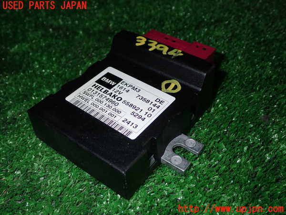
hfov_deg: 49.0
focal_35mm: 38
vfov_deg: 37.7
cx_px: 143
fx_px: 314
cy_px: 108
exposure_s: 1/40
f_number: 8
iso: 200
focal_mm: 6.83
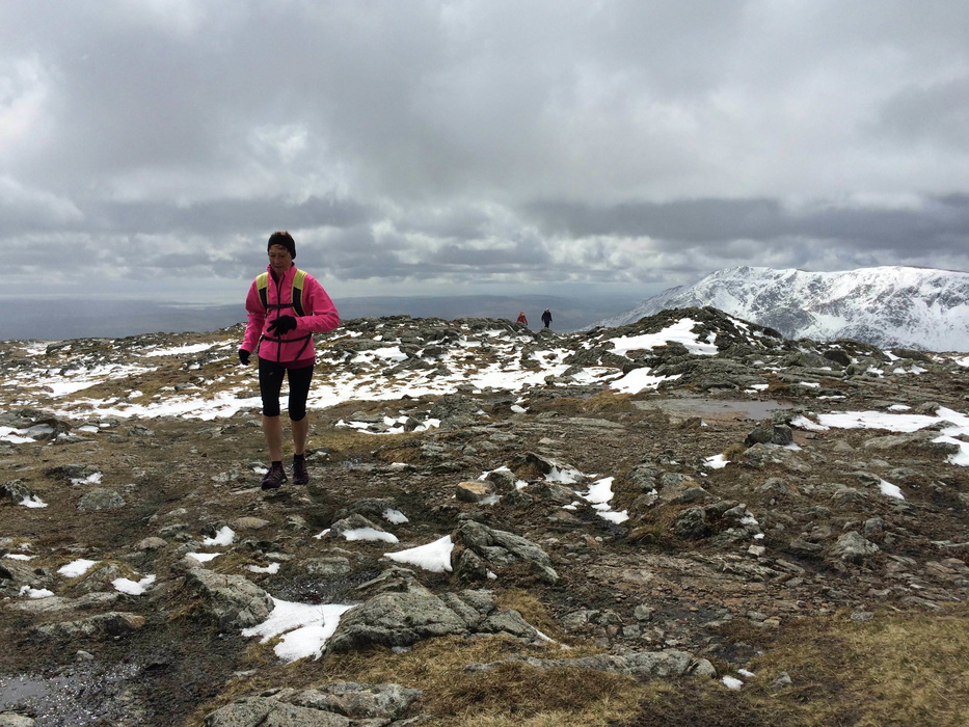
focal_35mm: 29
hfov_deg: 61.7
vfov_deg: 48.2
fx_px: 812
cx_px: 484
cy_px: 364
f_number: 2.2
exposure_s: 1/5882
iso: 40
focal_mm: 4.15
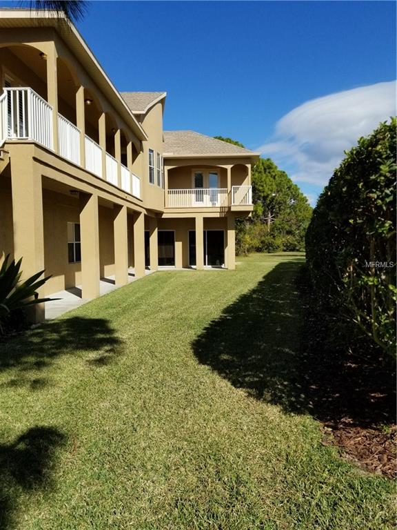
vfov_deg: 67.3
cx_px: 198
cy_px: 265
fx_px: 398
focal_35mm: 26
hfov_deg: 53.1
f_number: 1.7
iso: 50
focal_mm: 4.25
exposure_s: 1/3352
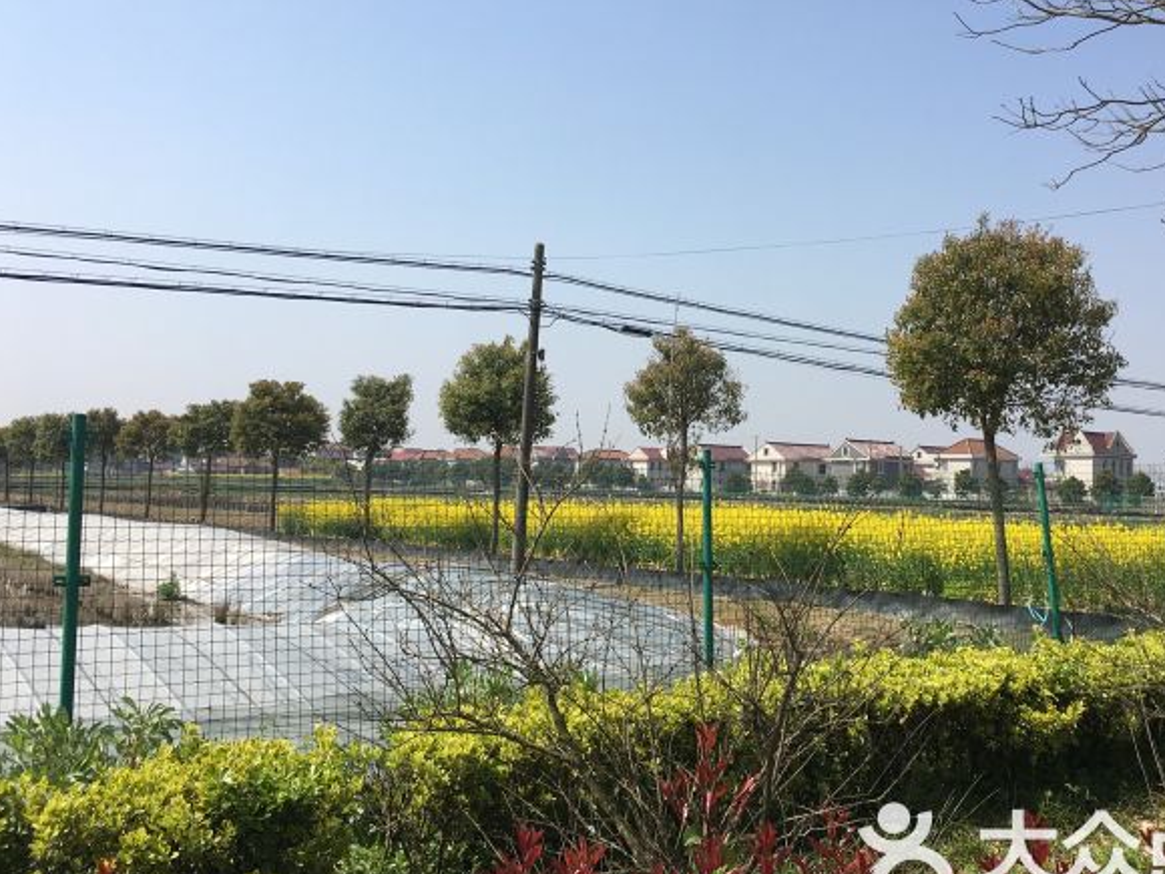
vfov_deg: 40.7
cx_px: 659
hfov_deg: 52.5
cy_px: 427
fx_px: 1178
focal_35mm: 35
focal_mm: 4.15
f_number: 2.2
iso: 25
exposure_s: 1/1709
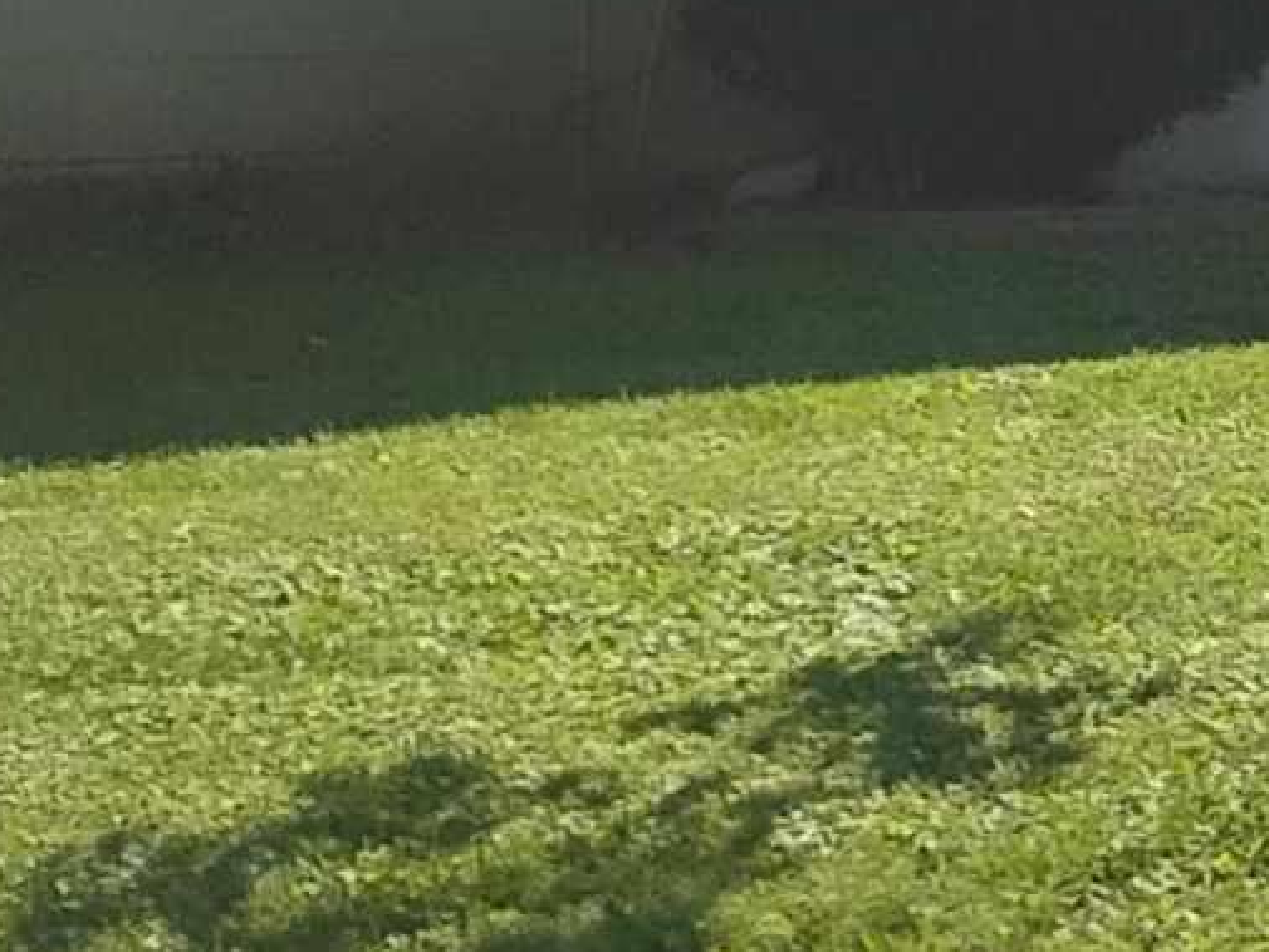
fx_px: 6234
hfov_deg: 9.3
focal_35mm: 170
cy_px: -271
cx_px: 3812
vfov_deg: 8.6
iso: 100
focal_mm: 4.26
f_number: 1.8
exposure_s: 1/834
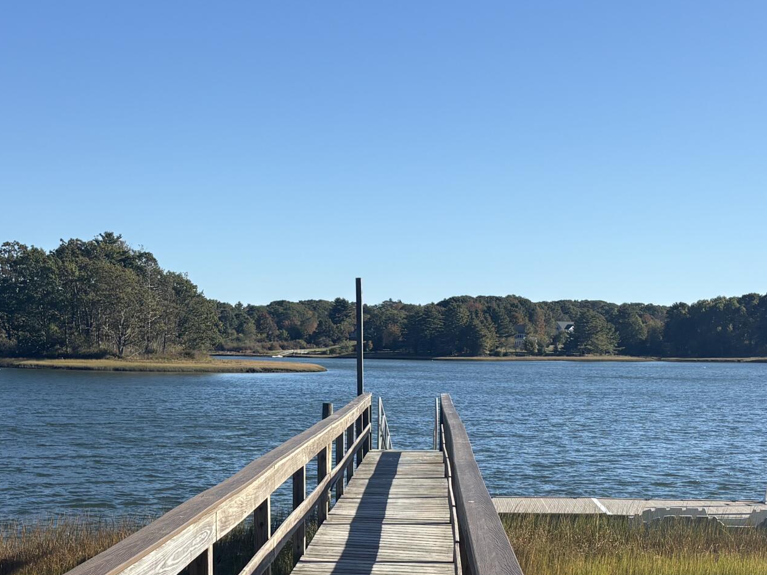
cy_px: 538
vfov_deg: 22.9
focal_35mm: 62
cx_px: 356
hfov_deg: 31.2
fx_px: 1374
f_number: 1.6
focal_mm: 5.96
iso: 50
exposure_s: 1/2985
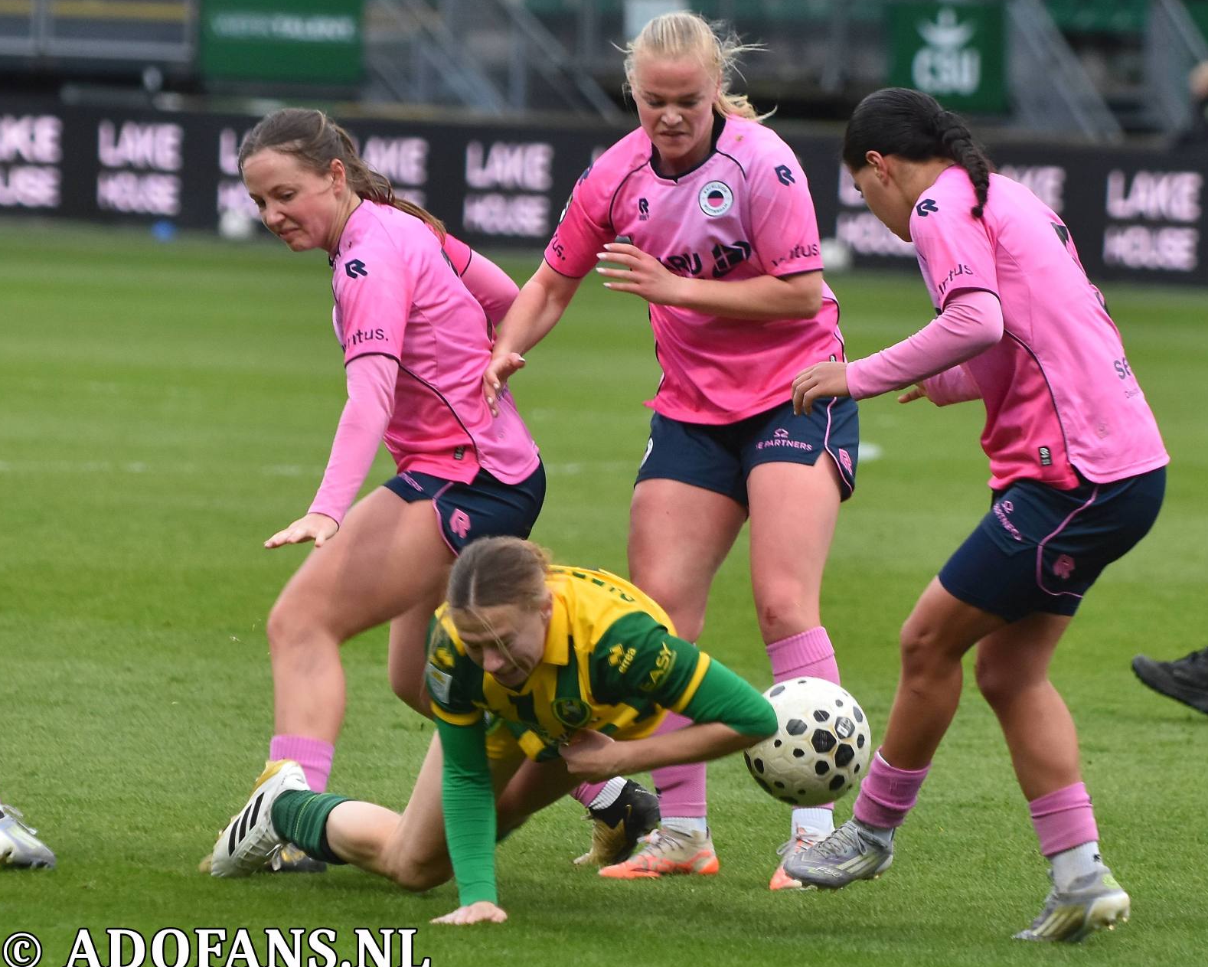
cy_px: 485
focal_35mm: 274
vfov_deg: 5.6
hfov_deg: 7.1
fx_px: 9798
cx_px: 727
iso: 500
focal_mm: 160
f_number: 3.5
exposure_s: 1/320
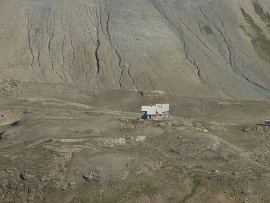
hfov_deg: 5.5
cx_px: 135
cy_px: 102
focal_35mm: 359
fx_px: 2800
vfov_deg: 4.1
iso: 50
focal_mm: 59.46
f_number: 7.1
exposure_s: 1/200
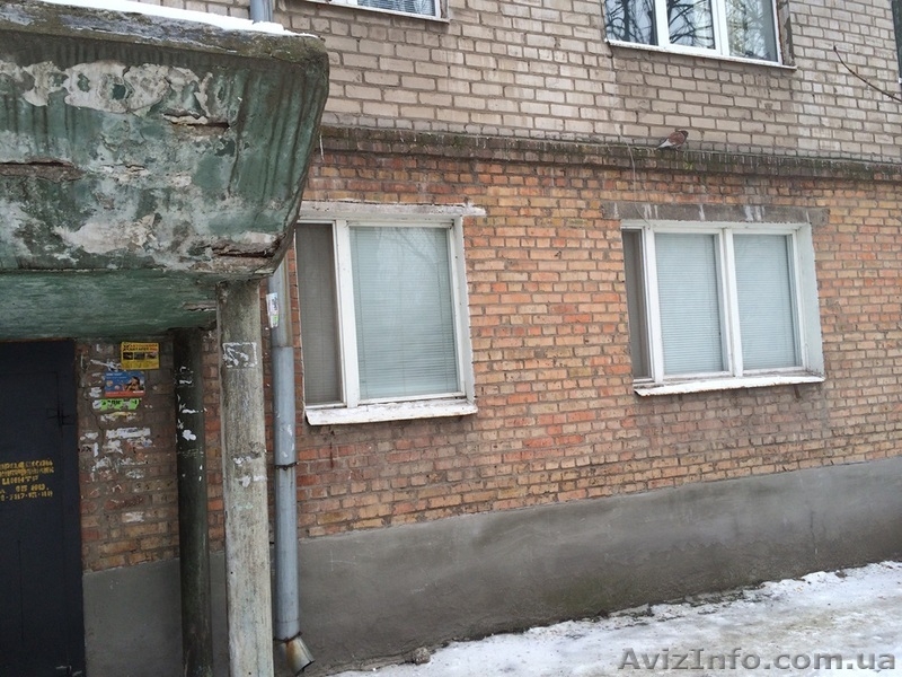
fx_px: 782
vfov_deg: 46.8
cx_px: 451
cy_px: 338
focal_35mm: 30
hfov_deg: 60.0
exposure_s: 1/376
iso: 32
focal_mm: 4.12
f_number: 2.2
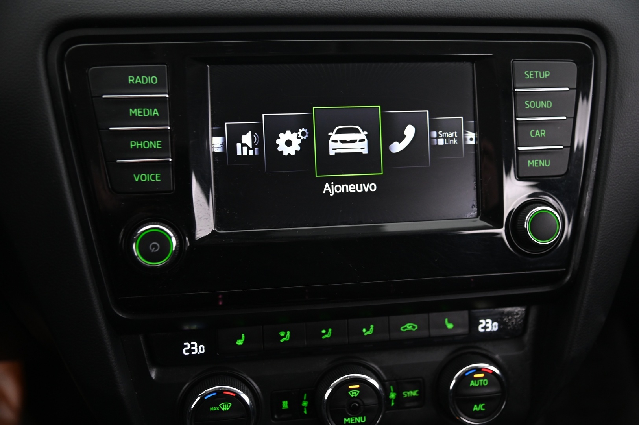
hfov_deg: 42.8
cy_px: 212
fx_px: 816
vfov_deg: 29.2
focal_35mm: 46
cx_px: 320
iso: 2000
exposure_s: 1/15
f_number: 4
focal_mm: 46
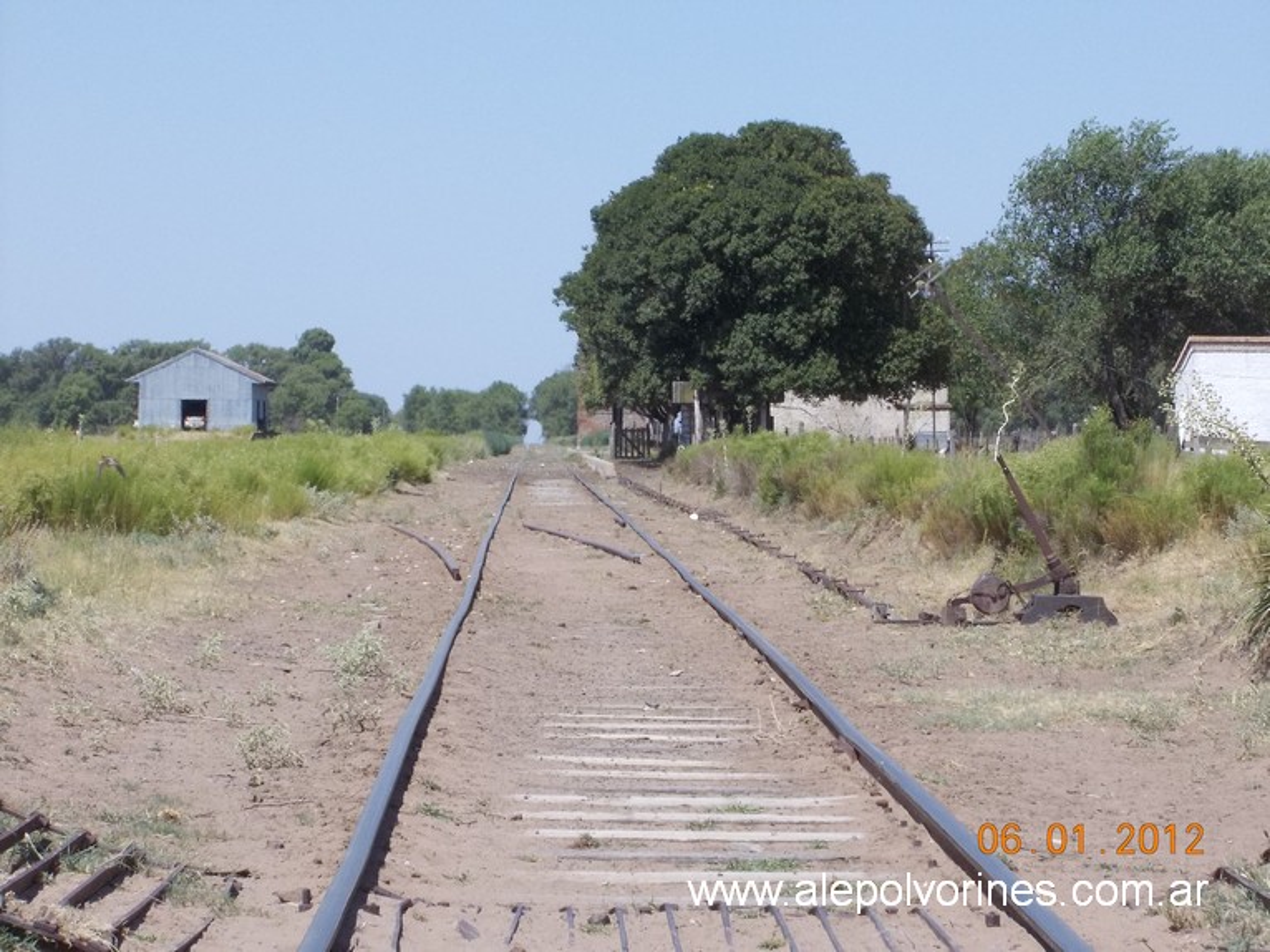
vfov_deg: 10.6
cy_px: 476
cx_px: 635
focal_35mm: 140
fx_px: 5135
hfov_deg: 14.1
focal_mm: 20
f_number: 6.8
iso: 160
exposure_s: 1/500
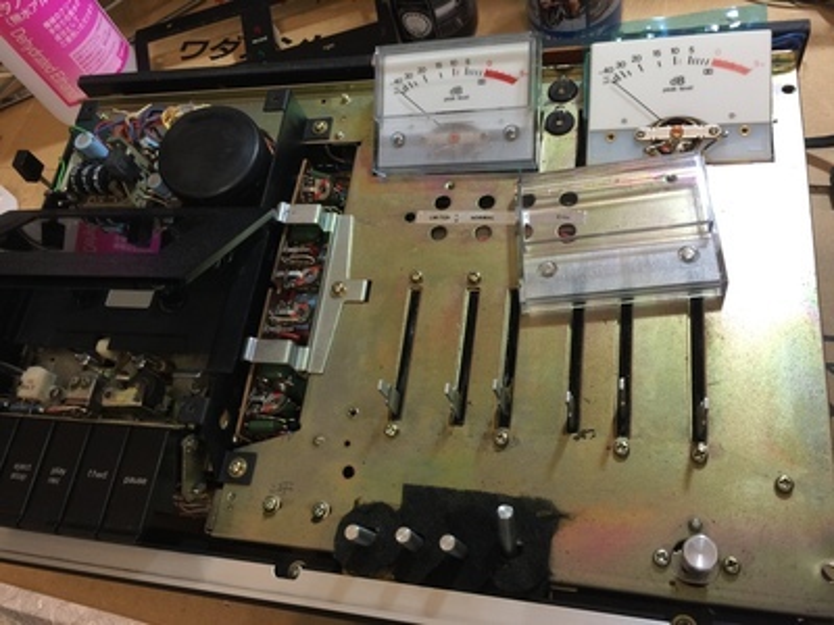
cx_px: 417
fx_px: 699
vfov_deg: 48.2
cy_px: 312
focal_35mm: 29
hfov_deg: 61.7
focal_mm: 4.15
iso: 64
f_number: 2.2
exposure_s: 1/15
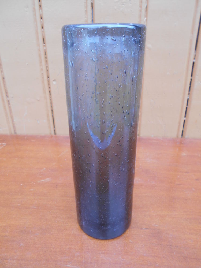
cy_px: 134
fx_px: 201
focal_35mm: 26
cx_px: 100
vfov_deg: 67.3
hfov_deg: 53.1
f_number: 3.2
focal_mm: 4.6
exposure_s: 1/30
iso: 80
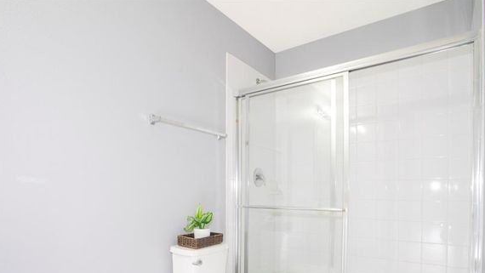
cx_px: 223
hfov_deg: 81.0
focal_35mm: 22
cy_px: 197
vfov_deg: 49.9
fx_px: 283
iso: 1000
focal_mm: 17
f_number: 10
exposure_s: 1/10
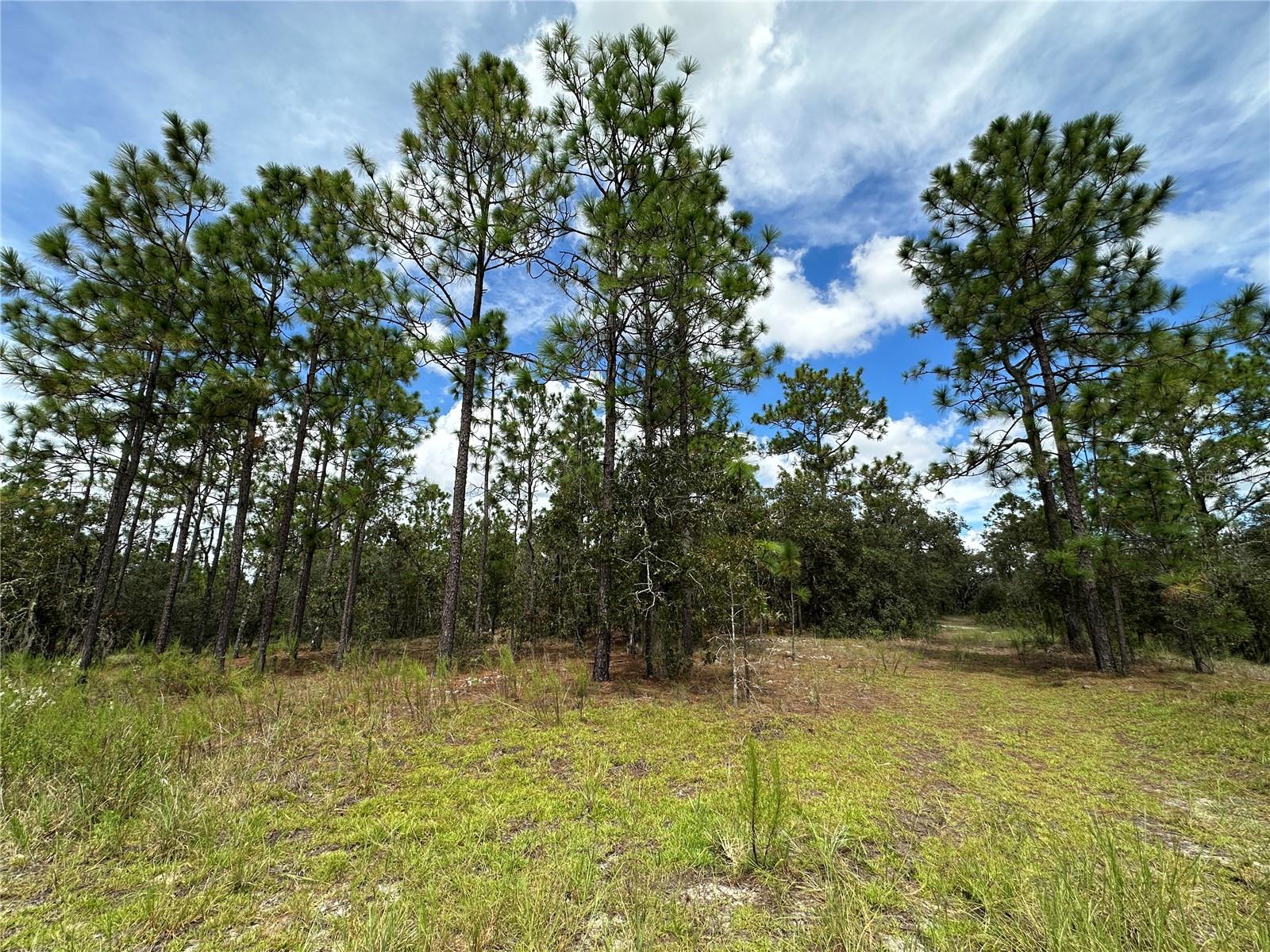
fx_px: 514
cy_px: 476
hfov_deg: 102.1
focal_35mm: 14
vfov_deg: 85.7
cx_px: 635
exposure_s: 1/1383
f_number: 2.2
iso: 40
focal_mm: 2.22
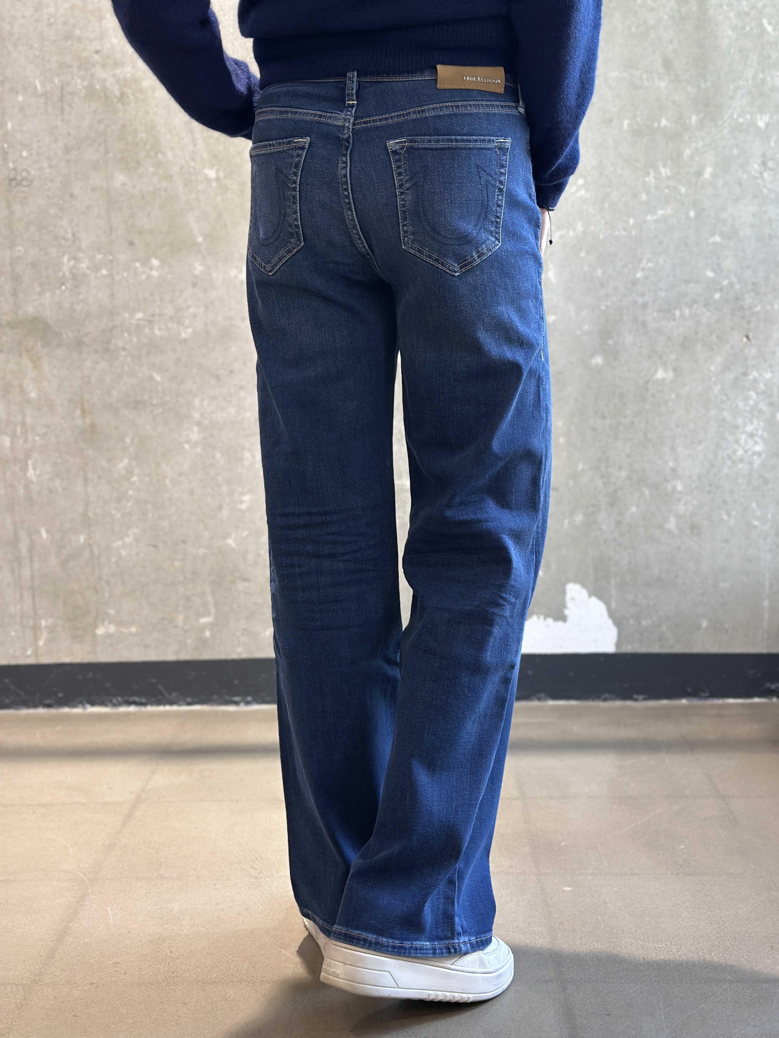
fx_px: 1440
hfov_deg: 30.3
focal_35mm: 48
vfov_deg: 39.7
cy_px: 519
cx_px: 390
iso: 200
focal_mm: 6.86
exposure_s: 1/100
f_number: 1.78
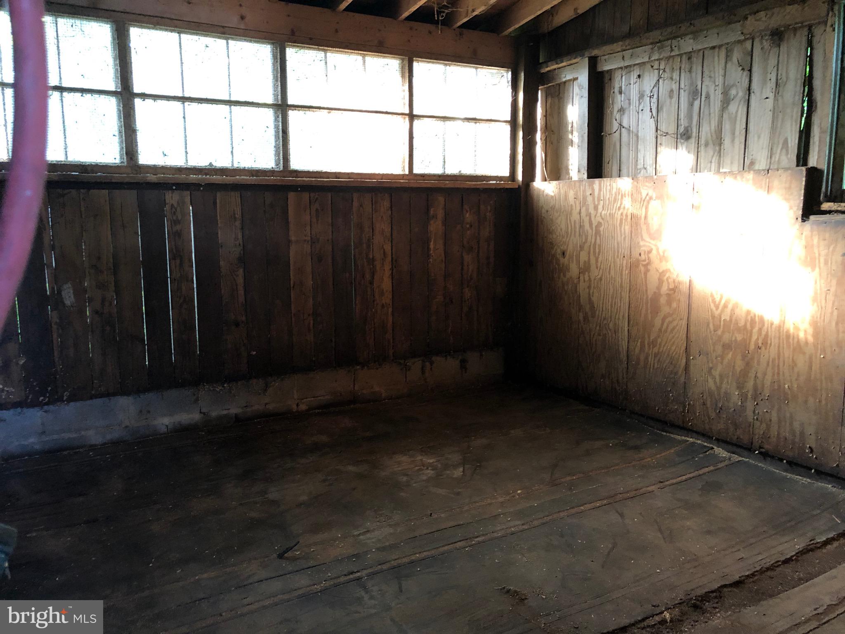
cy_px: 317
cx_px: 422
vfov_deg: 49.7
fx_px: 683
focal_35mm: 28
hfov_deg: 63.4
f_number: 1.8
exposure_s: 1/9
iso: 100
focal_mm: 3.99
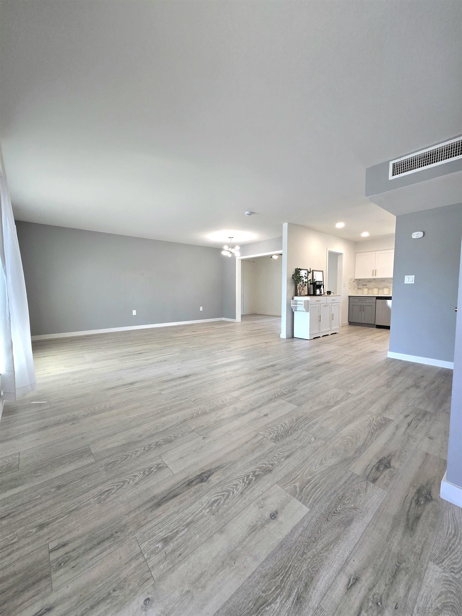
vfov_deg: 106.2
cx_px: 231
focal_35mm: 13
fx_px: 231
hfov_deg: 89.9
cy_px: 308
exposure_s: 1/60.2
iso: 100
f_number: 2.2
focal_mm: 1.7
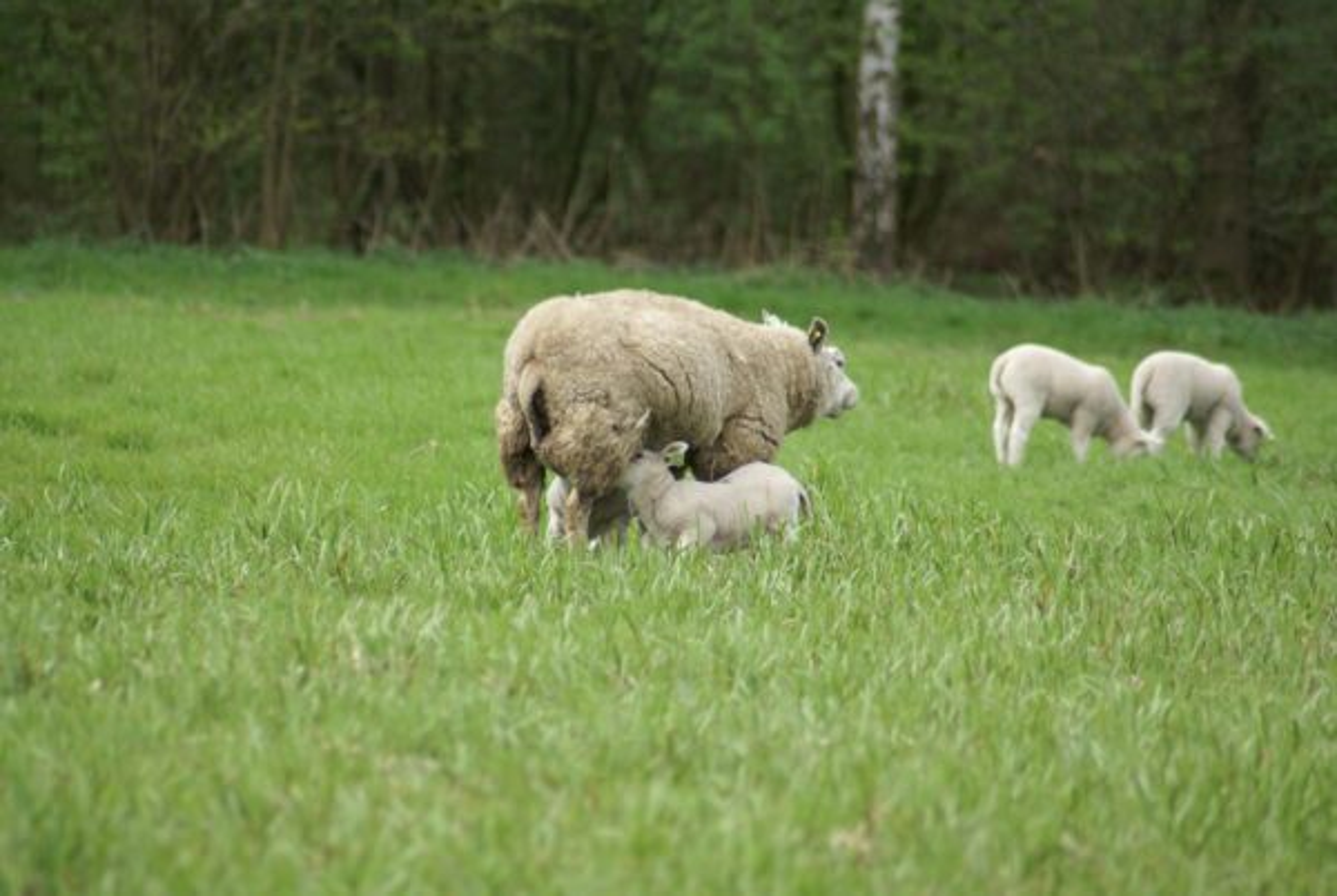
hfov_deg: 6.0
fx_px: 12832
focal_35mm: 345
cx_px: 668
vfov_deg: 4.0
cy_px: 448
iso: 125
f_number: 5
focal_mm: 230
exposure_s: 1/400
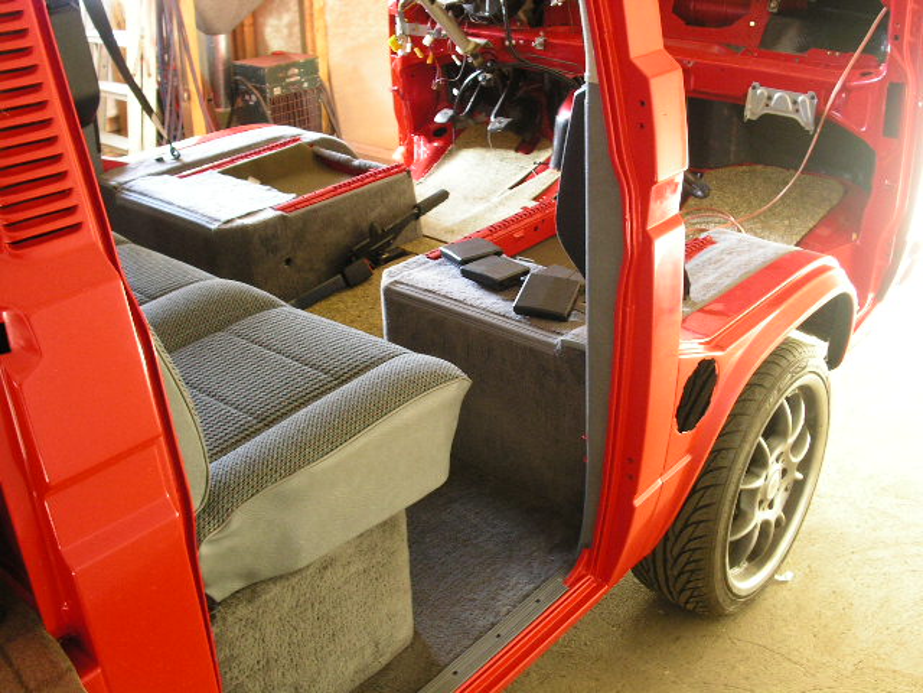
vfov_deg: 37.7
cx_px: 462
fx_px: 1013
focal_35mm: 38
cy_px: 346
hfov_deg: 49.0
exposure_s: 1/15
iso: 200
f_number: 2.8
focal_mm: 7.8
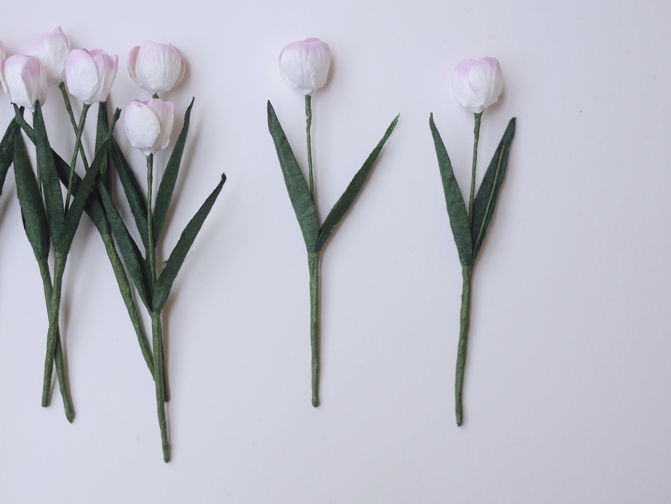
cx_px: 202
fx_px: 1086
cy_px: 241
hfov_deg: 33.9
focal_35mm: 56
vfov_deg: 26.1
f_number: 2.2
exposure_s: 1/160
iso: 200
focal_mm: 20
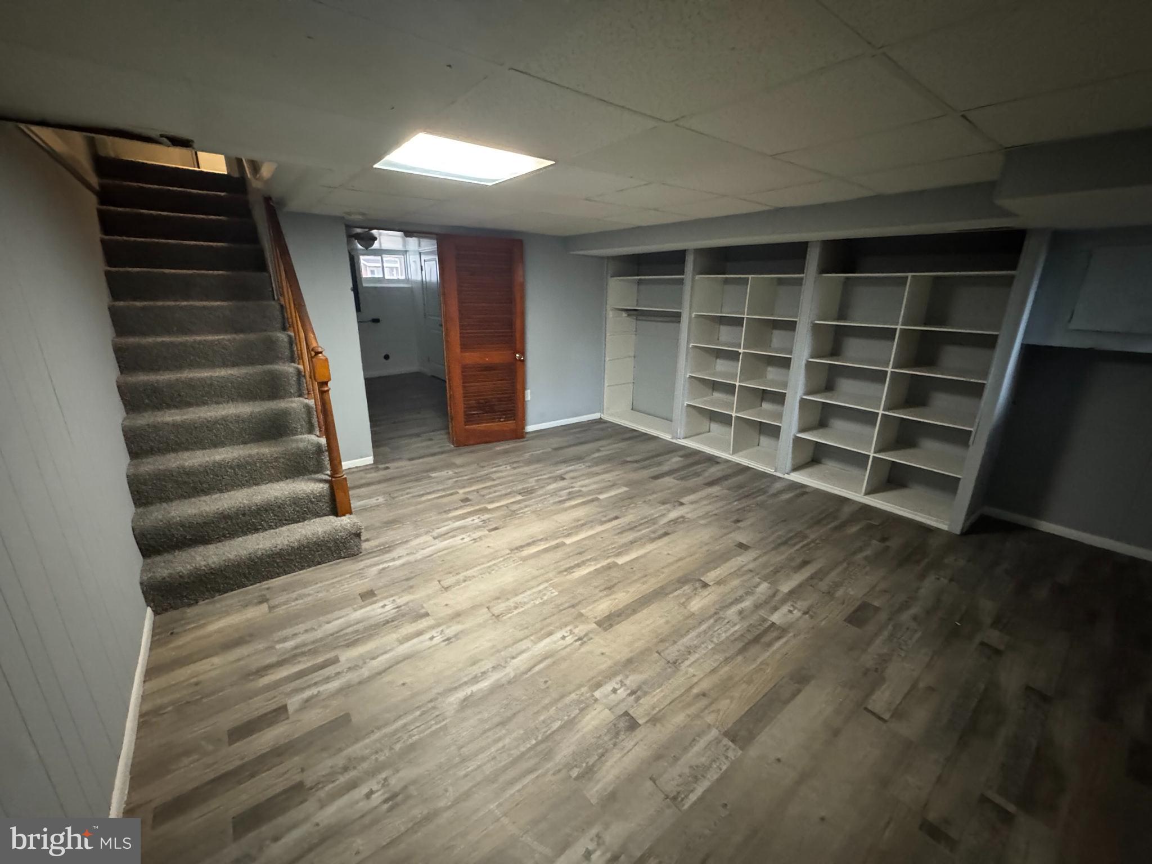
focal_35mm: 14
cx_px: 576
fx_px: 466
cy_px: 432
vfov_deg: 85.7
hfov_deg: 102.1
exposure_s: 1/40
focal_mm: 2.22
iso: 1250
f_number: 2.2
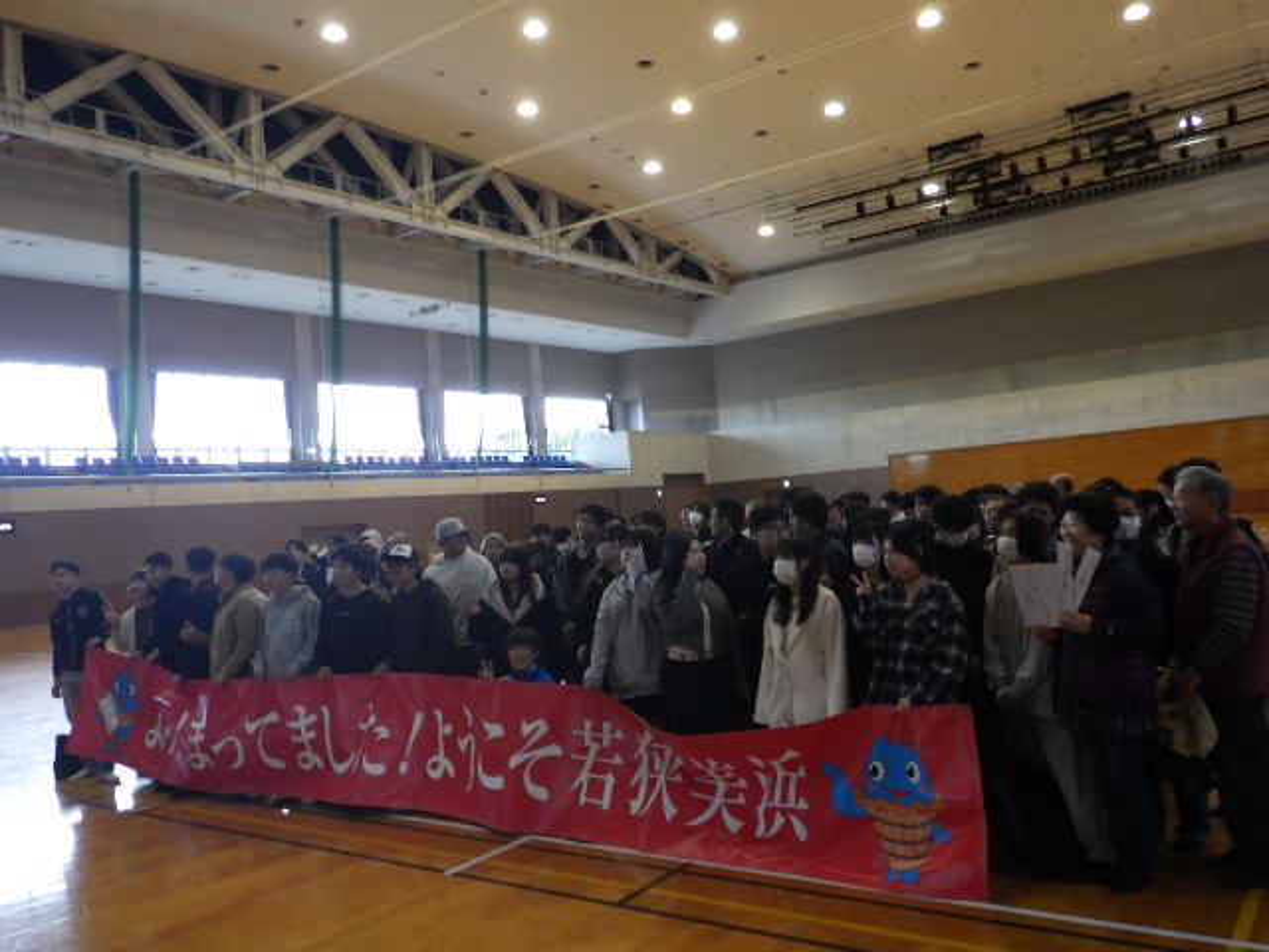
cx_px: 634
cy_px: 476
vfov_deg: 49.7
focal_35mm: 28
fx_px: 1026
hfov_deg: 63.4
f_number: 3.5
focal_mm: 5
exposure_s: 1/45
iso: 320
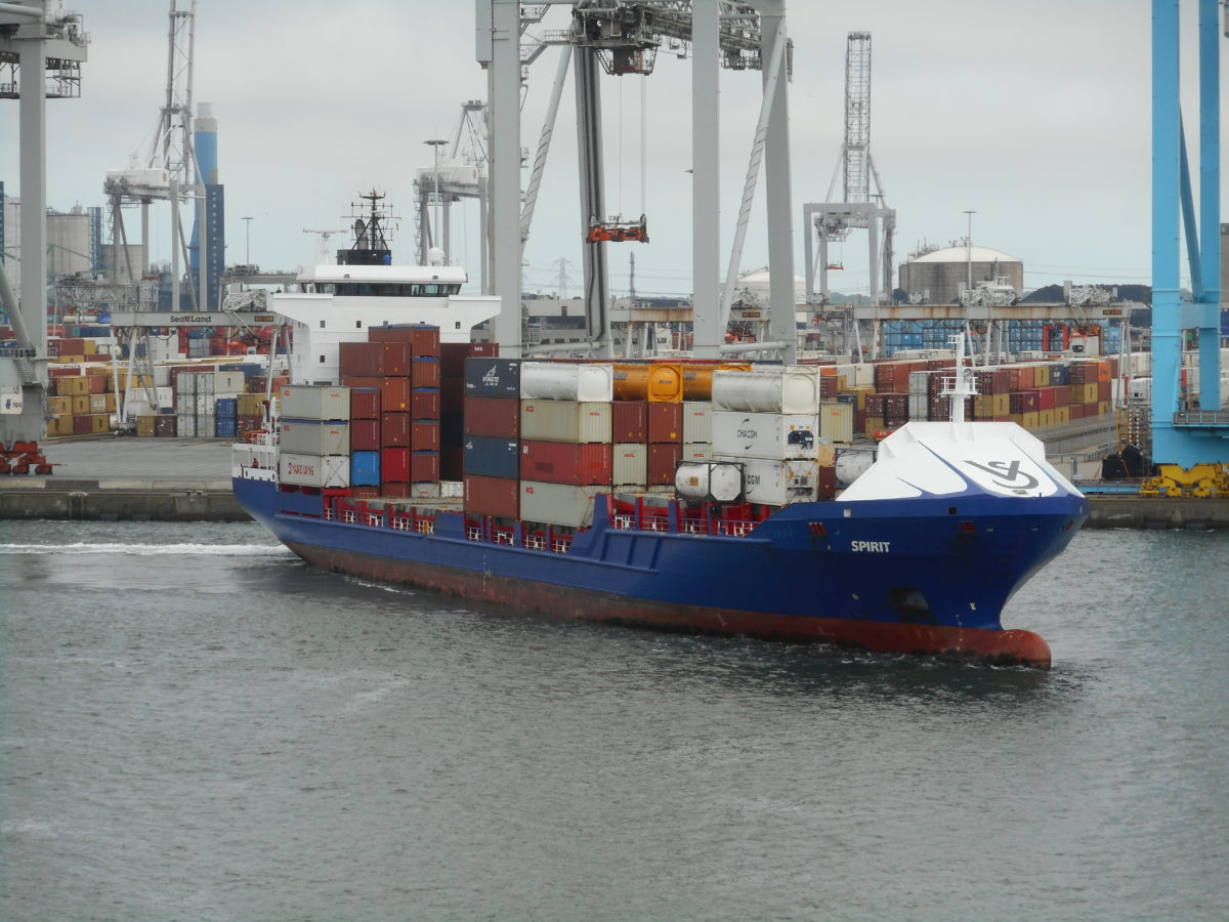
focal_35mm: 134
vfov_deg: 11.1
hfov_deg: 14.7
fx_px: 4758
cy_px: 461
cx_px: 614
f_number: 6.1
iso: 80
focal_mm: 23.9
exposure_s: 1/125
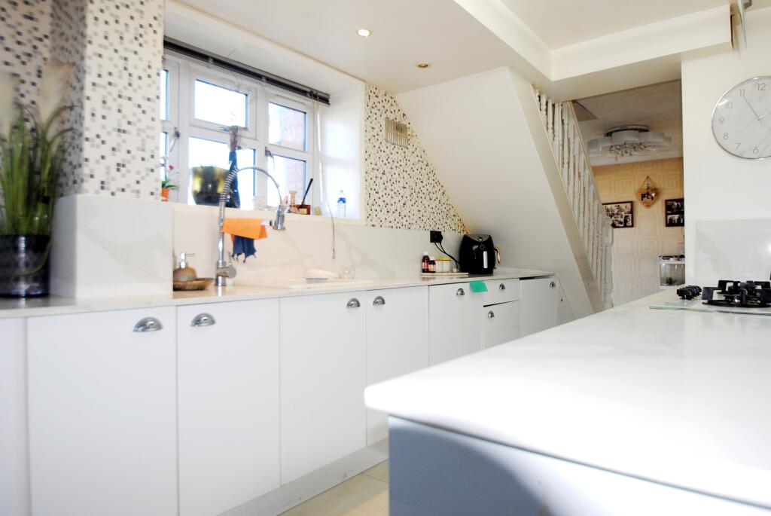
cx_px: 386
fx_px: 450
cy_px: 258
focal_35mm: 21
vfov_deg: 59.6
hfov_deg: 81.1
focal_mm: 14
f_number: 4
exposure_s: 1/60.2
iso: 200
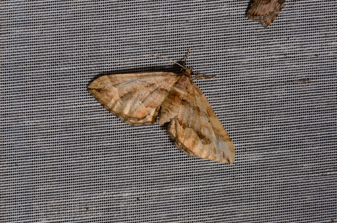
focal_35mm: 128
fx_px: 1191
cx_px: 168
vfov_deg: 10.7
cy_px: 112
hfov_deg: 16.1
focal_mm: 85
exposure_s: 1/60
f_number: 25
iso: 100
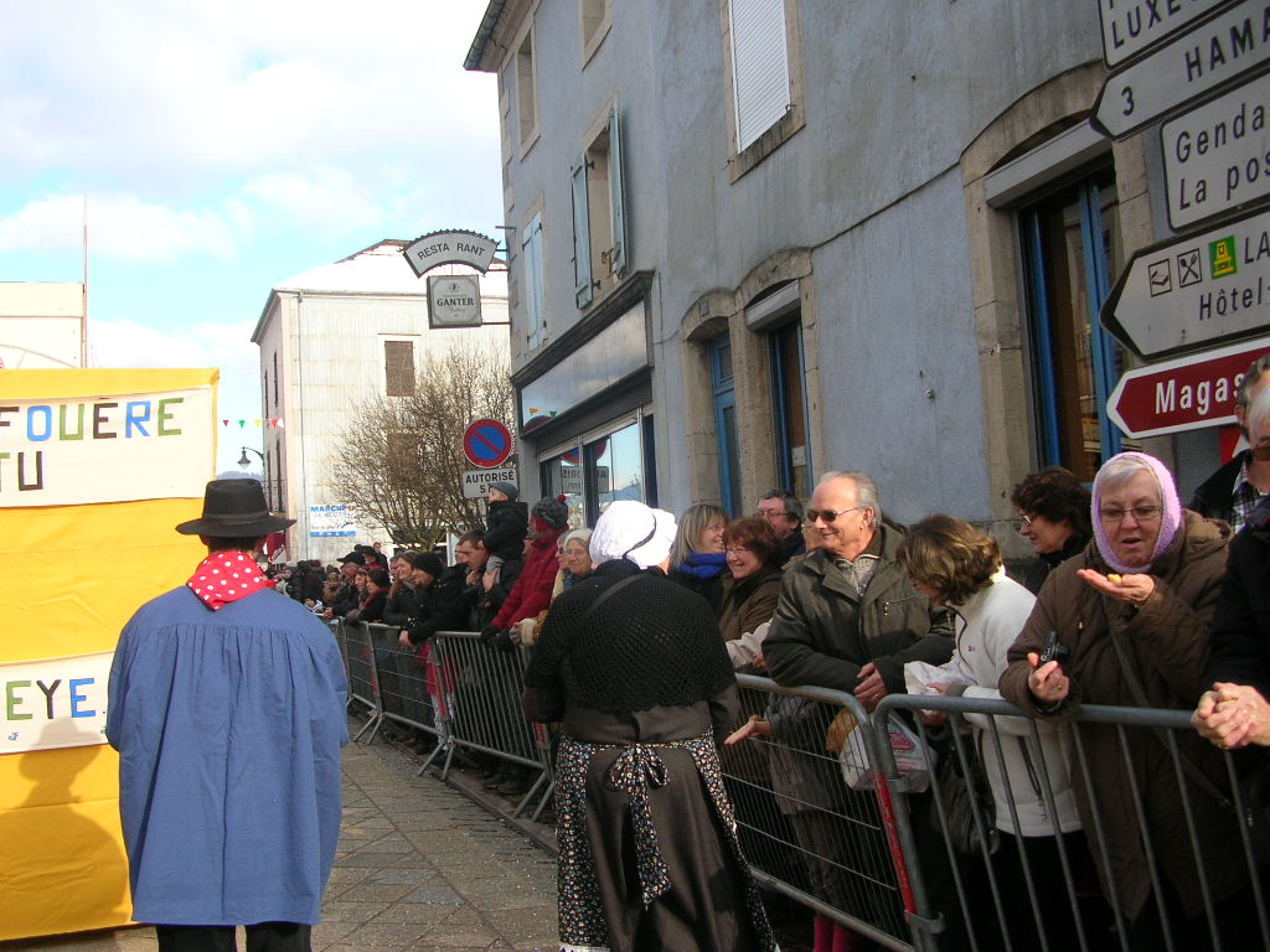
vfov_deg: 40.7
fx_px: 1284
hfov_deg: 52.6
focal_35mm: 35
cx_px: 635
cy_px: 476
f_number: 2.8
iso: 50
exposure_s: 1/378
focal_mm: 5.8
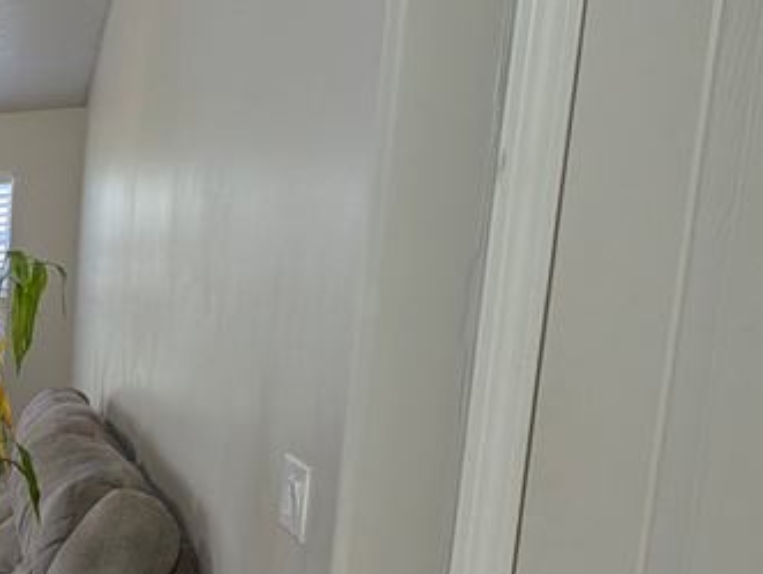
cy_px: 387
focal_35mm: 37
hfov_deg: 28.9
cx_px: -399
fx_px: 816
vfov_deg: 38.3
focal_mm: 2.23
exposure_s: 1/40
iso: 173
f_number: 1.95
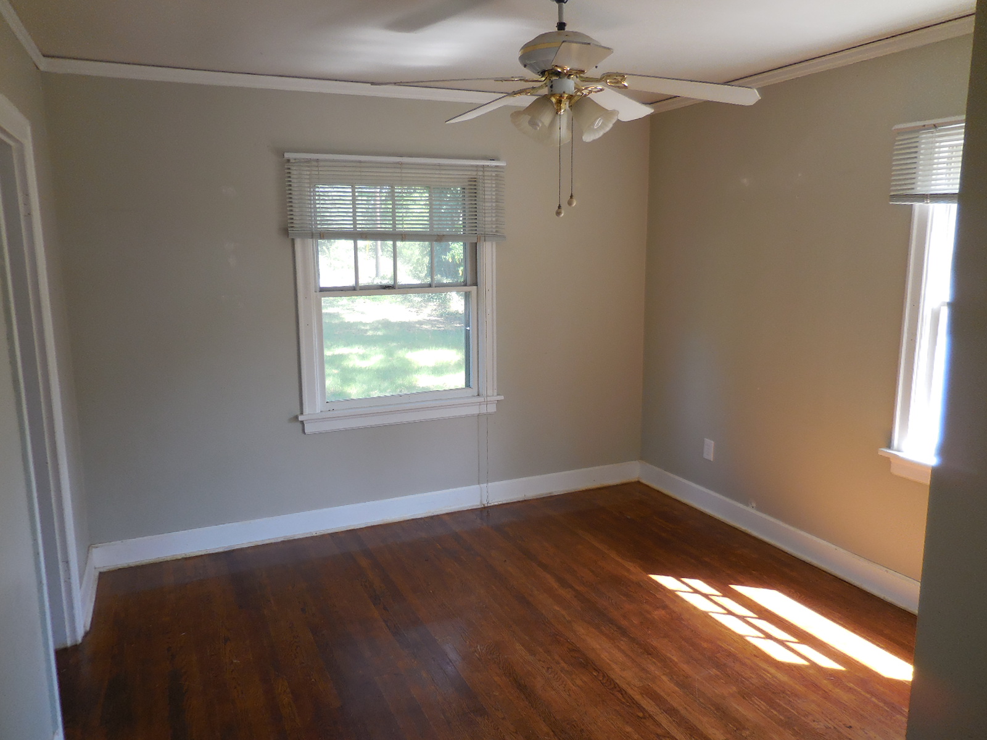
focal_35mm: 25
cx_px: 494
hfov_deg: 69.4
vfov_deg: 54.9
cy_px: 370
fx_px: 713
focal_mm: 4.5
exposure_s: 1/50
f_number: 3.3
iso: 125
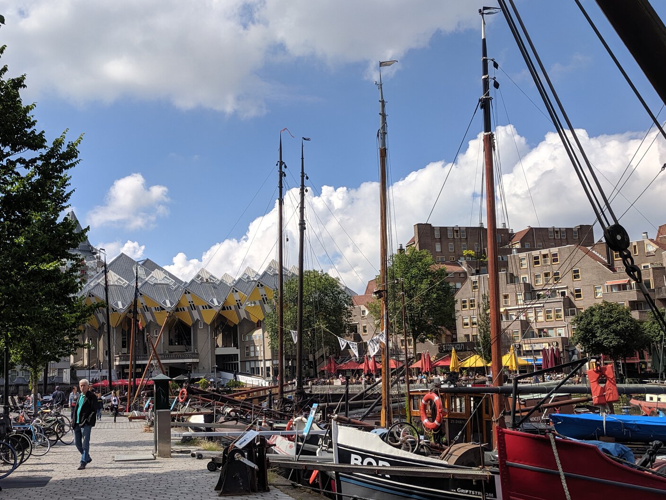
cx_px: 235
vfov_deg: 38.6
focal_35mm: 37
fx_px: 712
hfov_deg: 49.5
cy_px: 278
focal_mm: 4.67
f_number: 2
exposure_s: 1/2451
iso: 50
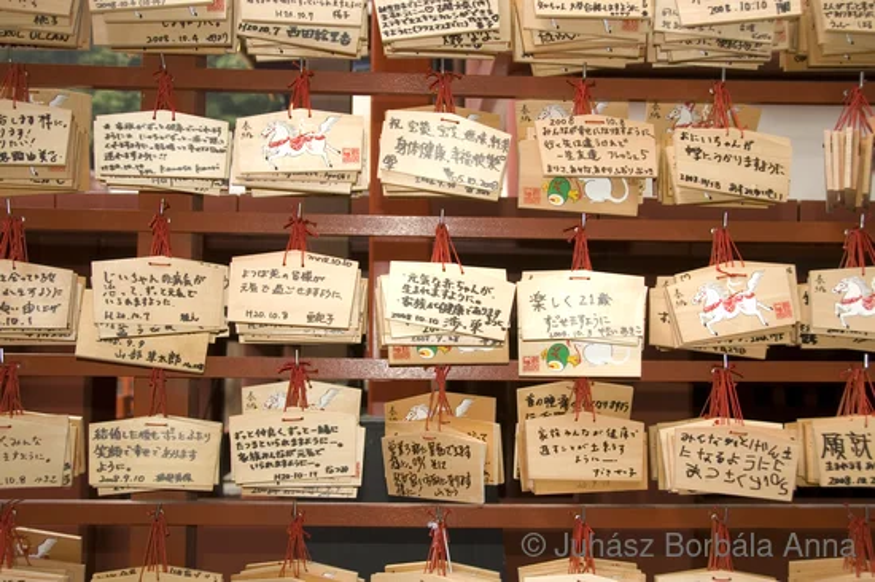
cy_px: 291
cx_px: 438
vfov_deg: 34.2
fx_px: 947
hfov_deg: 49.6
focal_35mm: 39
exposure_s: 1/100
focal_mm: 26
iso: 200
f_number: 4
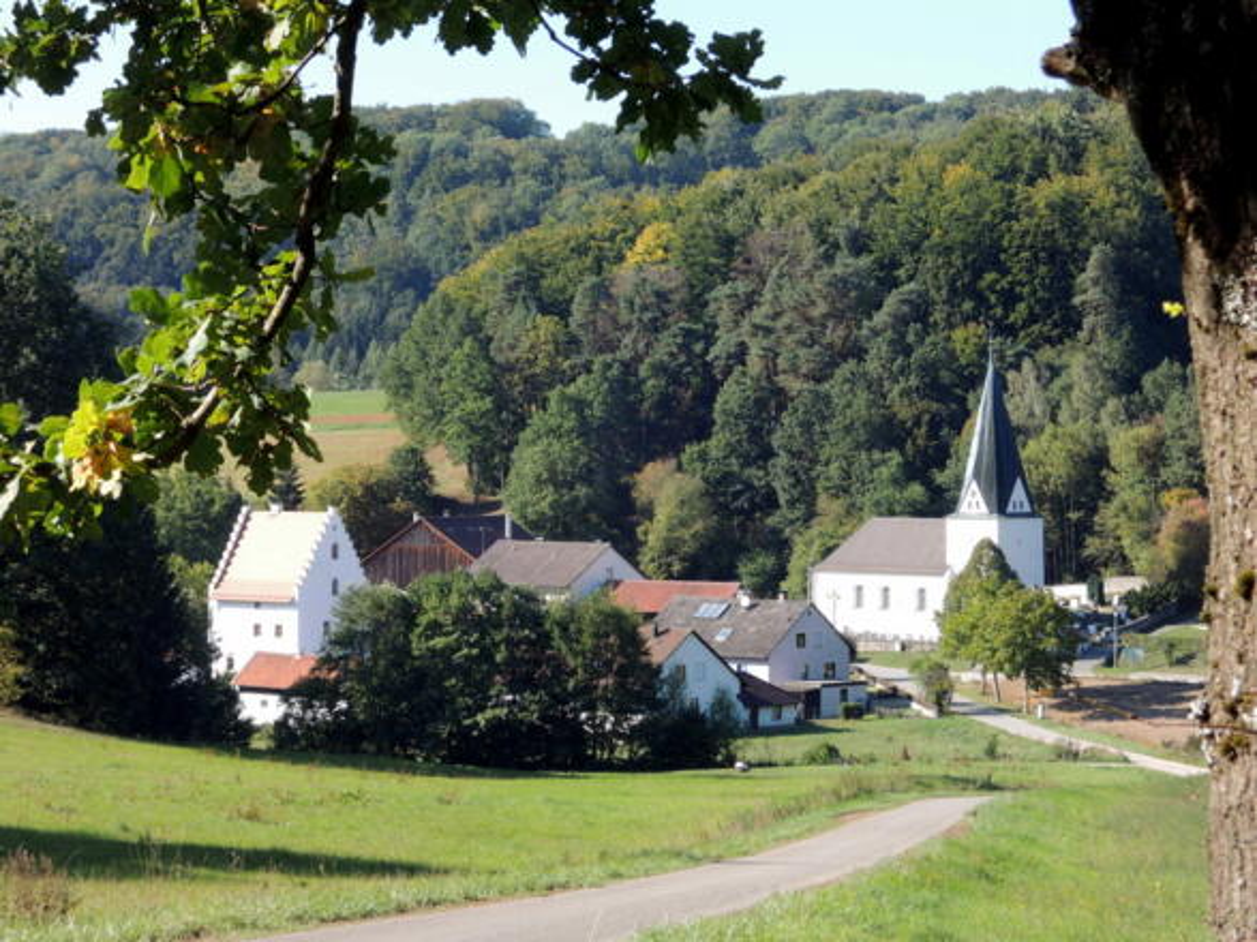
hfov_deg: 19.6
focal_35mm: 100
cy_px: 471
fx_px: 3631
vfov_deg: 14.8
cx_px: 628
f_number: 5.5
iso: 100
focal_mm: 17.9
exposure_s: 1/160
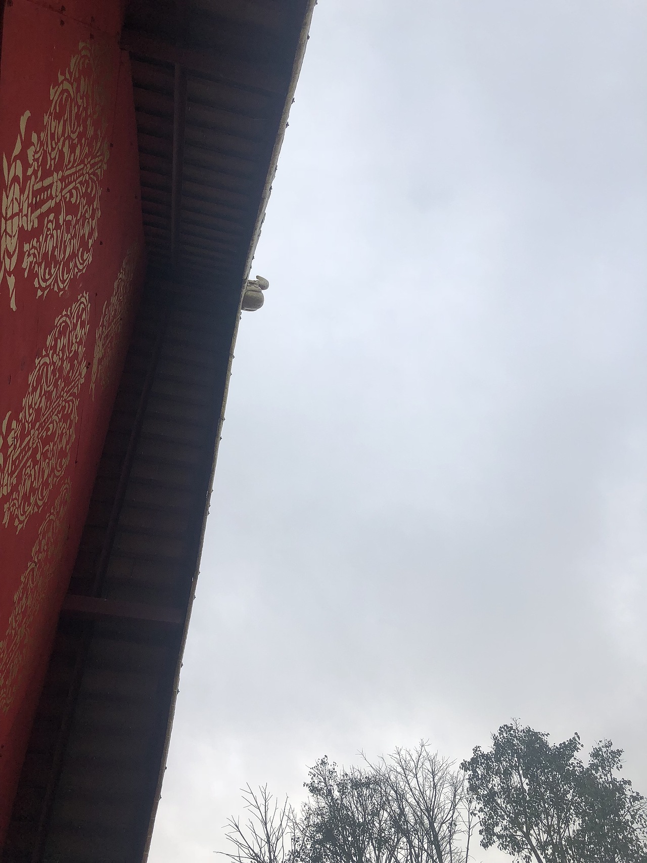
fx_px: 698
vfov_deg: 63.4
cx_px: 324
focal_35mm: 28
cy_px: 432
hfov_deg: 49.7
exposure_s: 1/255
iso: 20
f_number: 1.8
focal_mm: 3.99
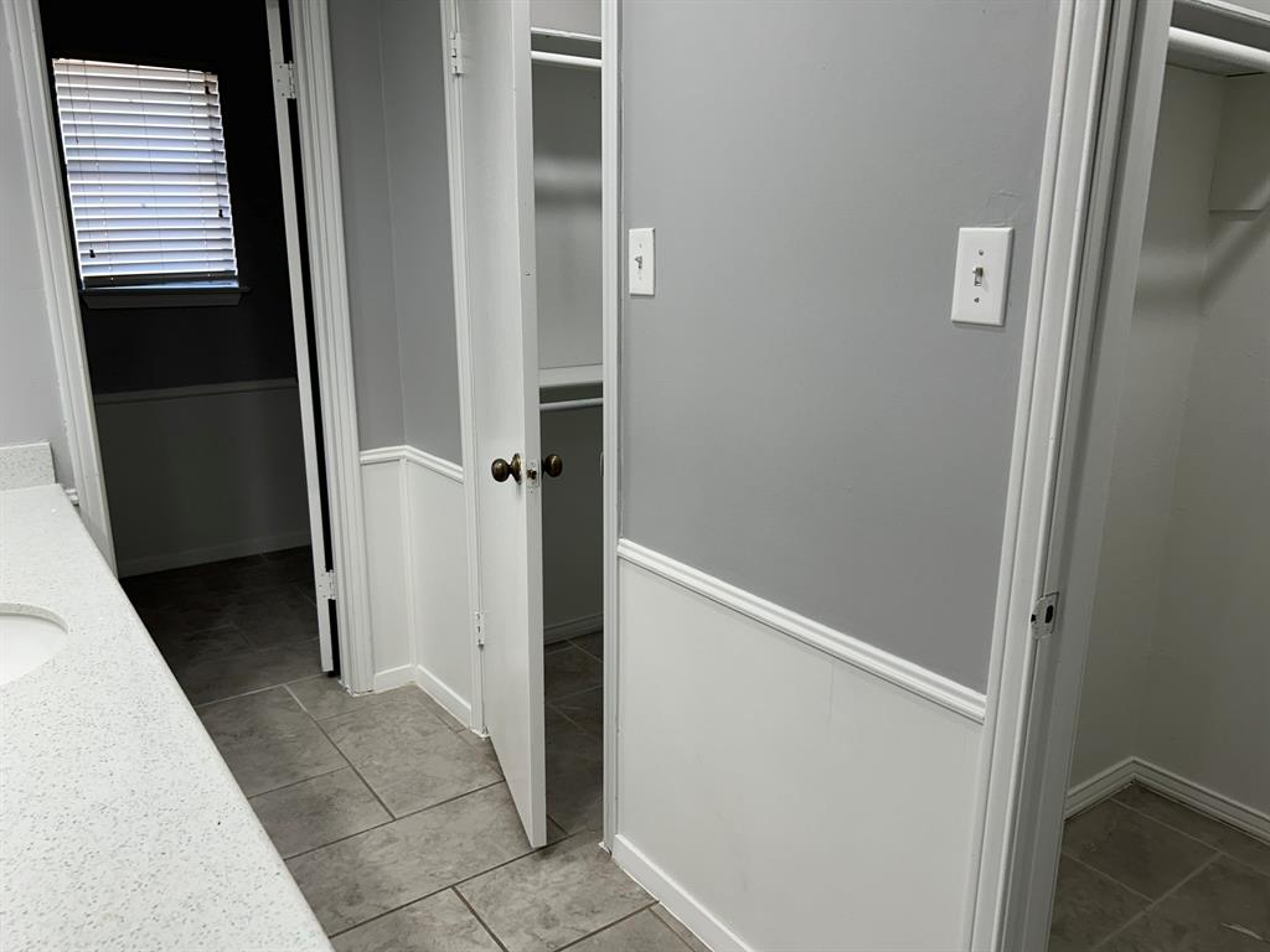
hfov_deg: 67.3
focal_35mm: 26
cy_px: 476
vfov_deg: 53.1
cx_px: 635
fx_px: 954
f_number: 1.5
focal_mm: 5.7
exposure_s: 1/120
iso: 50
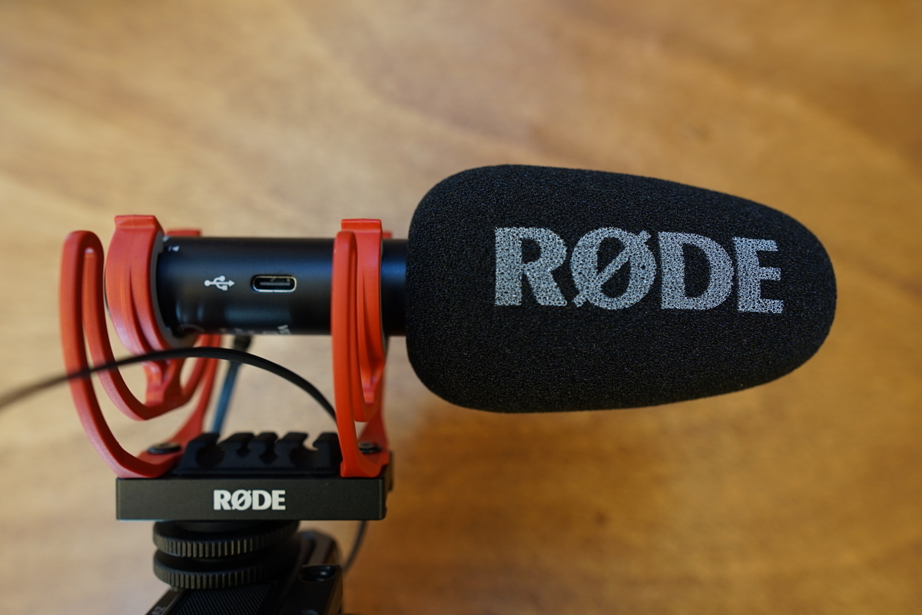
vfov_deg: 53.1
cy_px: 308
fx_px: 615
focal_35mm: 24
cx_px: 461
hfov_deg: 73.7
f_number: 3.2
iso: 250
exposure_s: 1/15
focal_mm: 16
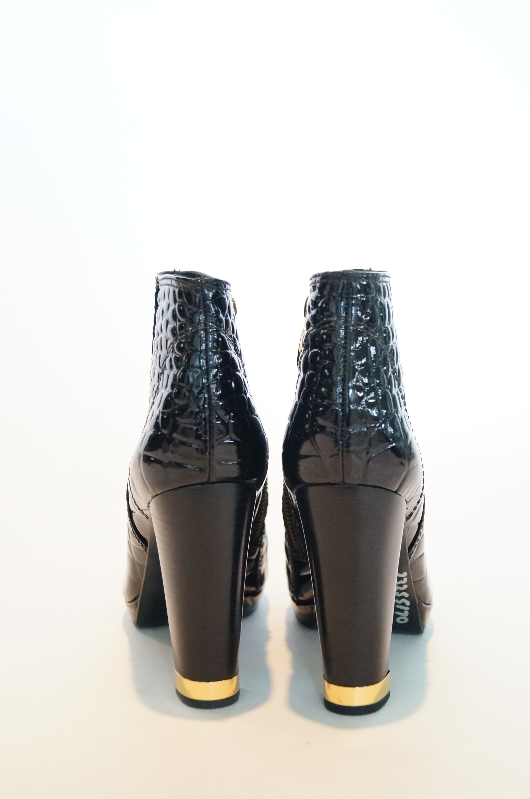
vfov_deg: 37.9
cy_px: 400
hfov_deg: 25.7
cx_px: 265
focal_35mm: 52
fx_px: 1163
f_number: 4.5
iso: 2500
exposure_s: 1/60
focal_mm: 35
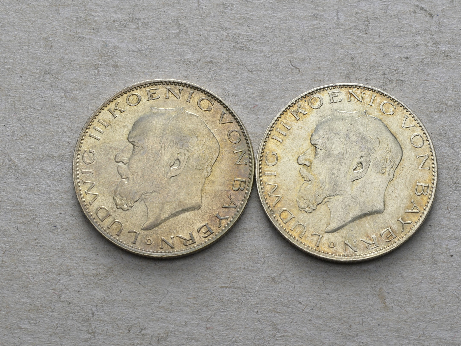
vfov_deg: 16.3
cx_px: 256
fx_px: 1206
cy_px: 172
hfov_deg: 21.6
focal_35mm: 91
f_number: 14
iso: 400
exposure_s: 1/250
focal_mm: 55
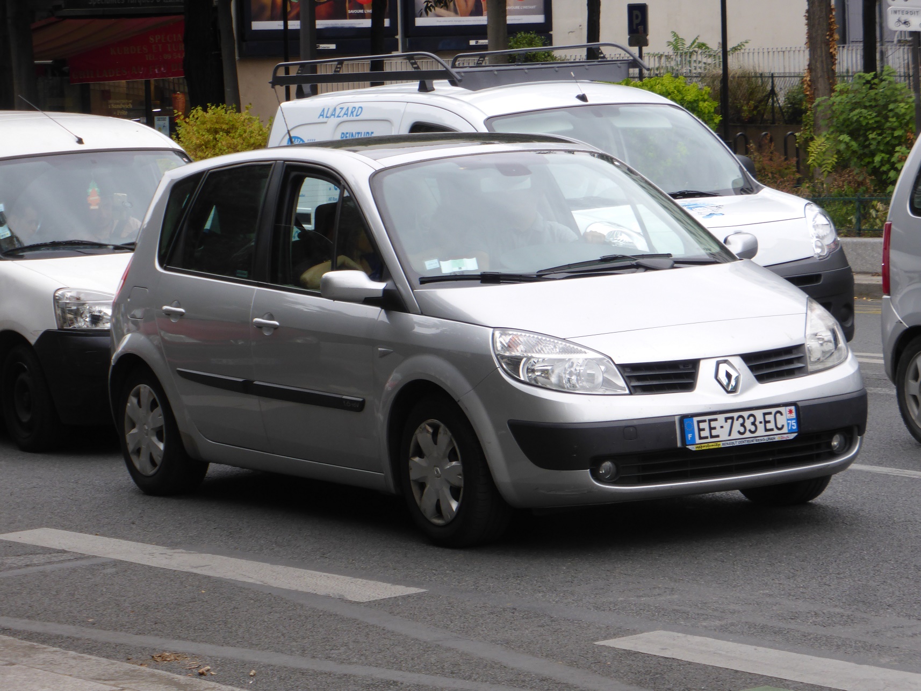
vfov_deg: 10.2
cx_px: 460
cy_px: 346
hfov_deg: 13.6
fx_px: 3858
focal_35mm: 145
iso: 100
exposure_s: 1/80
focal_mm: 25.9
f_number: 5.4
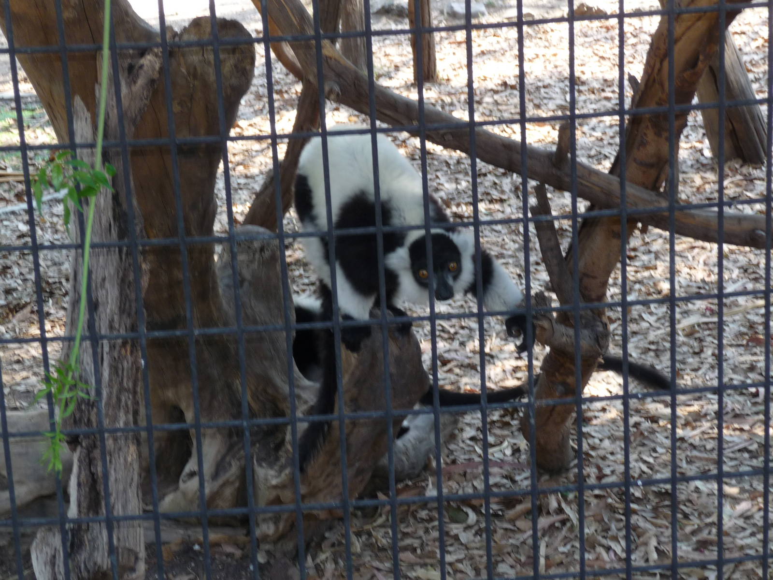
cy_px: 290
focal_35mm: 84
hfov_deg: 23.3
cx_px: 386
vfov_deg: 17.6
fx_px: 1876
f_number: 4.7
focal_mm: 14.2
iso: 125
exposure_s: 1/40
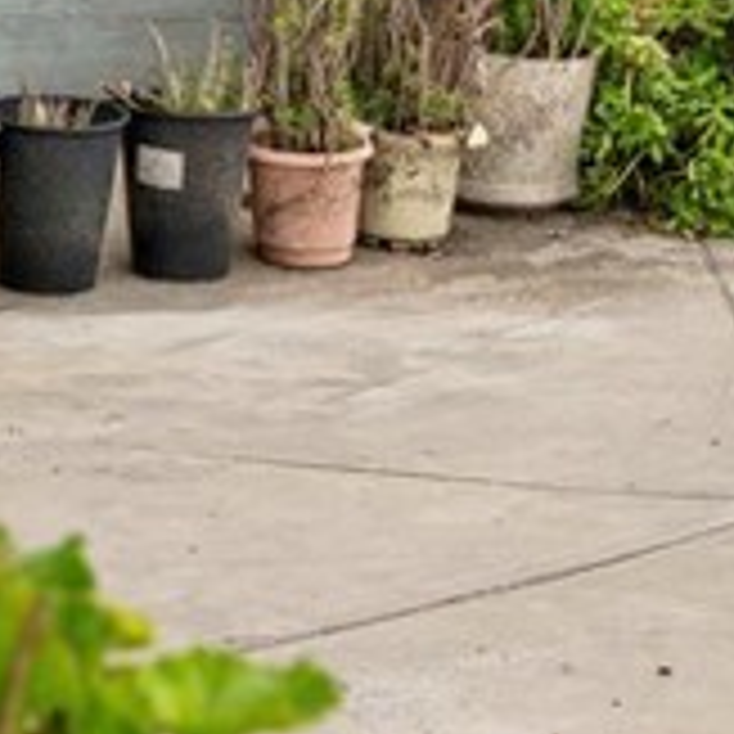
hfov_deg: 10.8
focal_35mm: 160
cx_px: -14
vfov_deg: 10.3
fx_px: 3838
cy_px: -612
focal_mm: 30
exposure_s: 1/40
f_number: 9
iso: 200
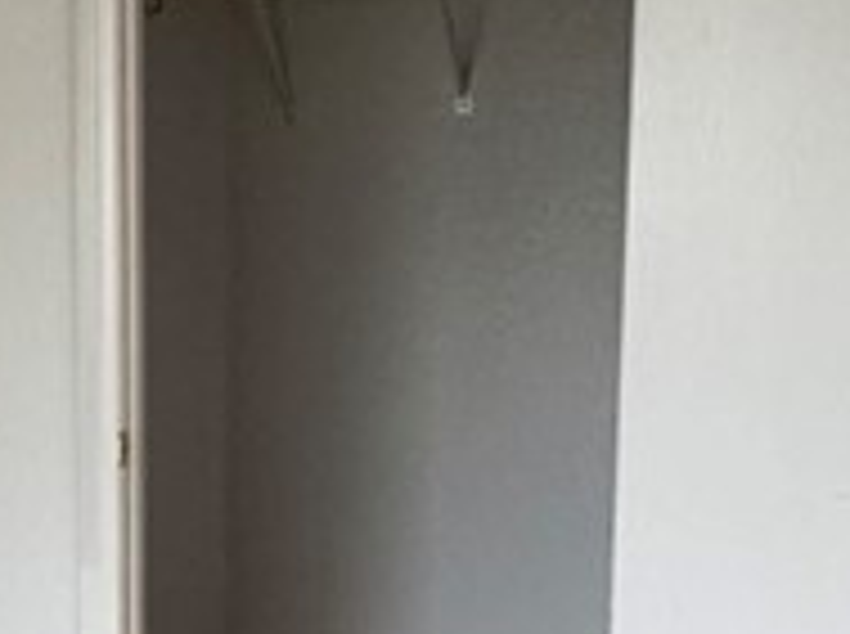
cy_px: 558
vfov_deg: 19.0
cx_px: -423
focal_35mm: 76
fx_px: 1863
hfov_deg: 21.6
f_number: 2.2
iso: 250
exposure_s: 1/99
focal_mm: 2.22
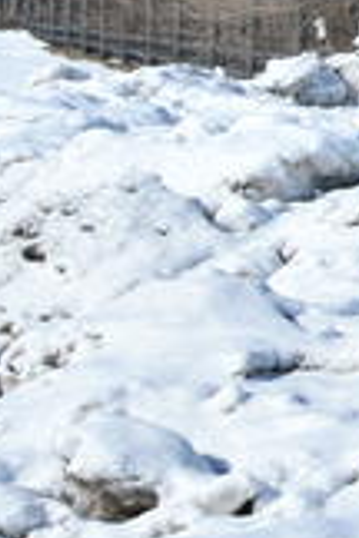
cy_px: -335
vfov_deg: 13.2
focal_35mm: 145
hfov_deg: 7.3
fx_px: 2169
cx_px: 1373
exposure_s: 1/320
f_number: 9
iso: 100
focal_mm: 18
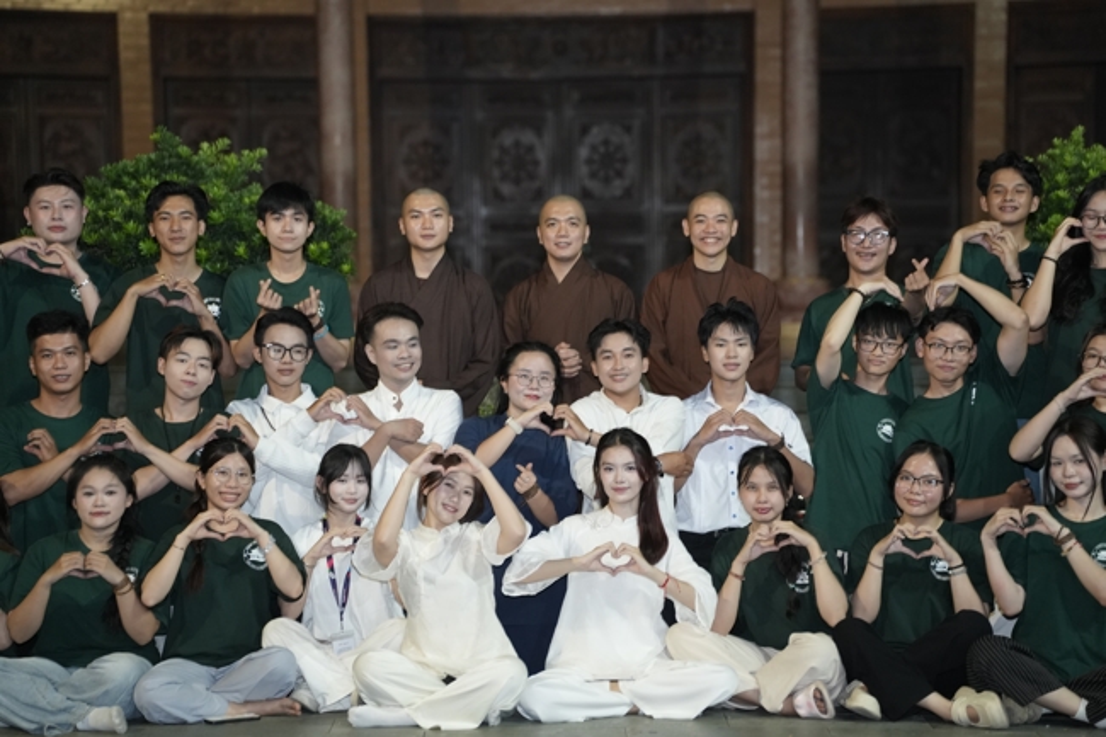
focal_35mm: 103
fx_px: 3163
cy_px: 368
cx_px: 553
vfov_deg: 13.3
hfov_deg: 19.8
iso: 3200
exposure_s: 1/125
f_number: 2.8
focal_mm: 103
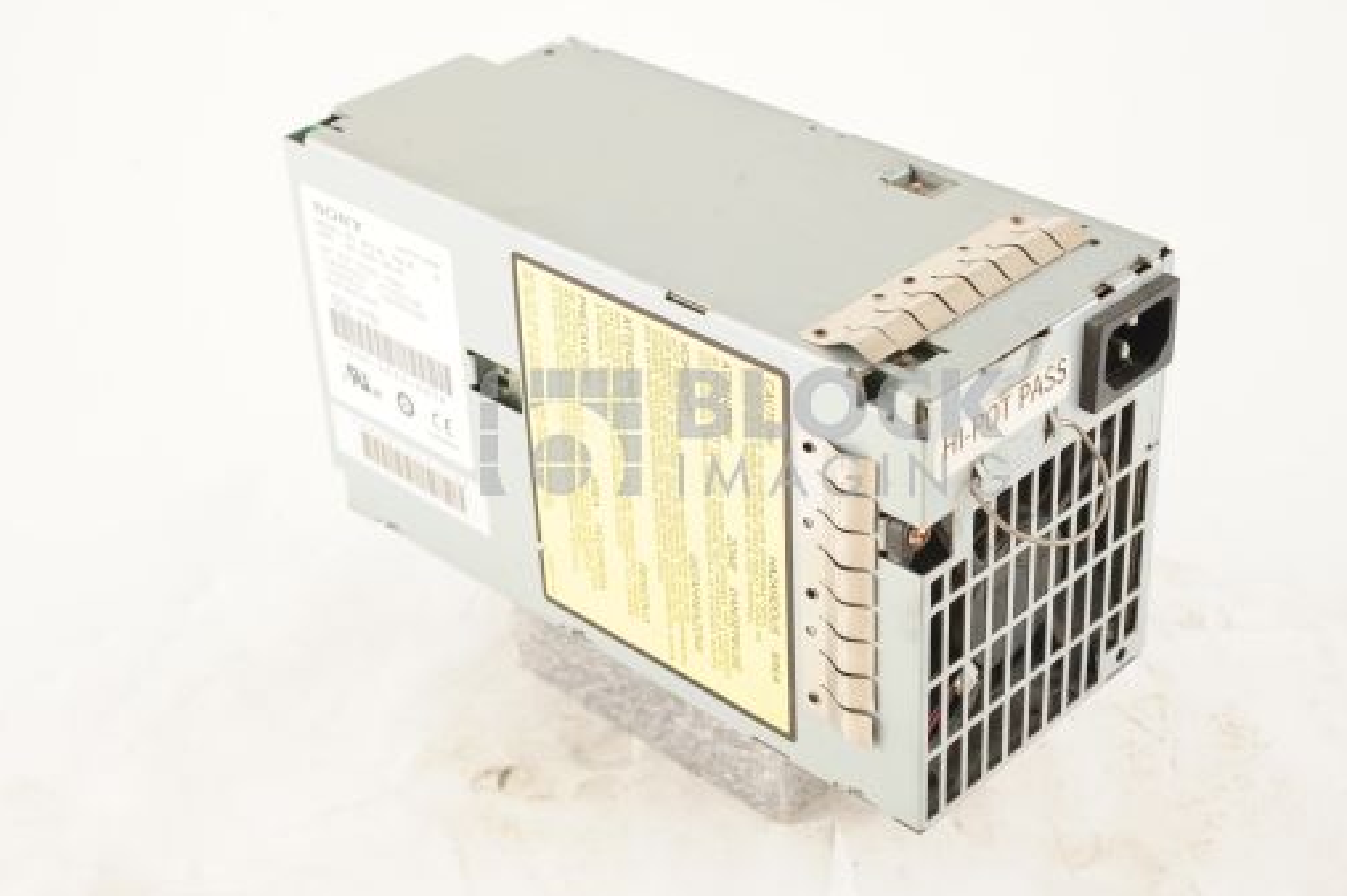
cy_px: 433
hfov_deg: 33.9
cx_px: 745
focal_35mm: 59
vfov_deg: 23.0
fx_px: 2206
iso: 1600
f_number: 10
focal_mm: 50
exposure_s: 1/125
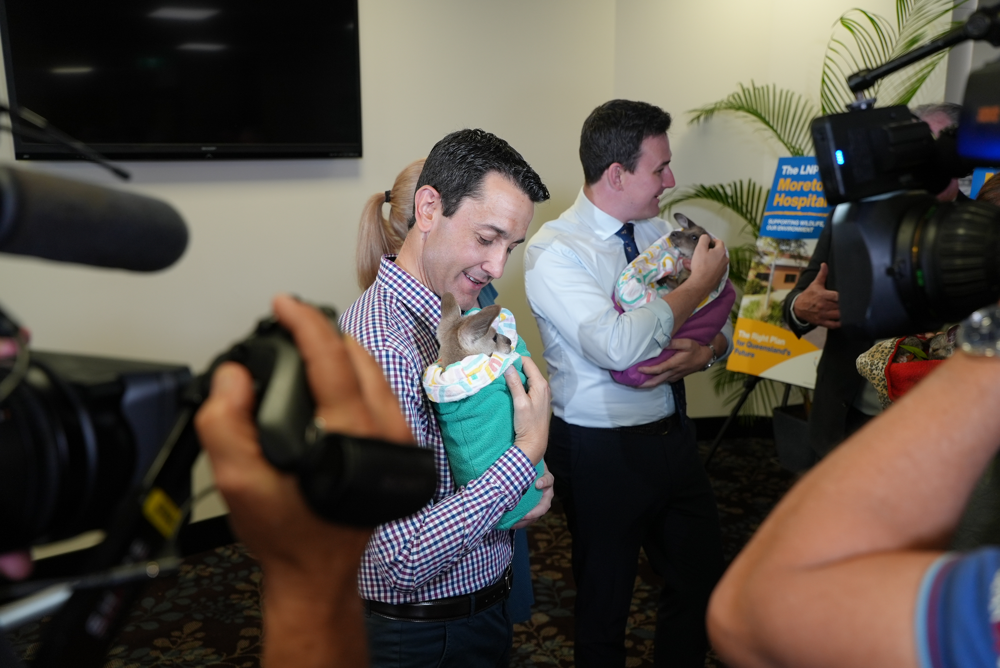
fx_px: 889
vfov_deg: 41.2
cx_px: 500
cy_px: 334
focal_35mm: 32
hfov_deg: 58.7
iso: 800
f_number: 4
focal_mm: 32
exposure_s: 1/160
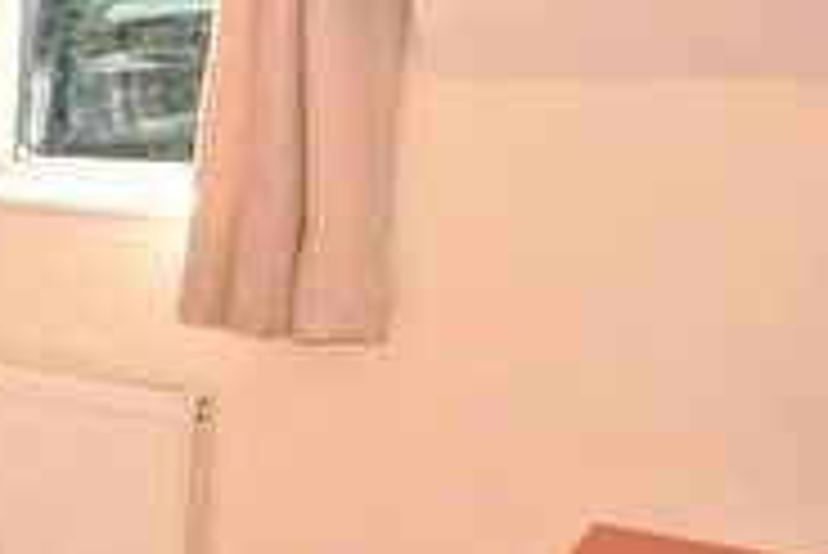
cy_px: 257
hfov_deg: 22.0
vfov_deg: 23.8
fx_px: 1312
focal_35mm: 57
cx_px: -652
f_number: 5.6
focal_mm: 10
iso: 250
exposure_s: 1/125
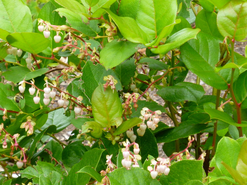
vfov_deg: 5.9
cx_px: 124
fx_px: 1784
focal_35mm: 250
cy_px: 92
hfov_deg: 7.9
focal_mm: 36
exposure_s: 1/125
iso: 400
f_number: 5.9
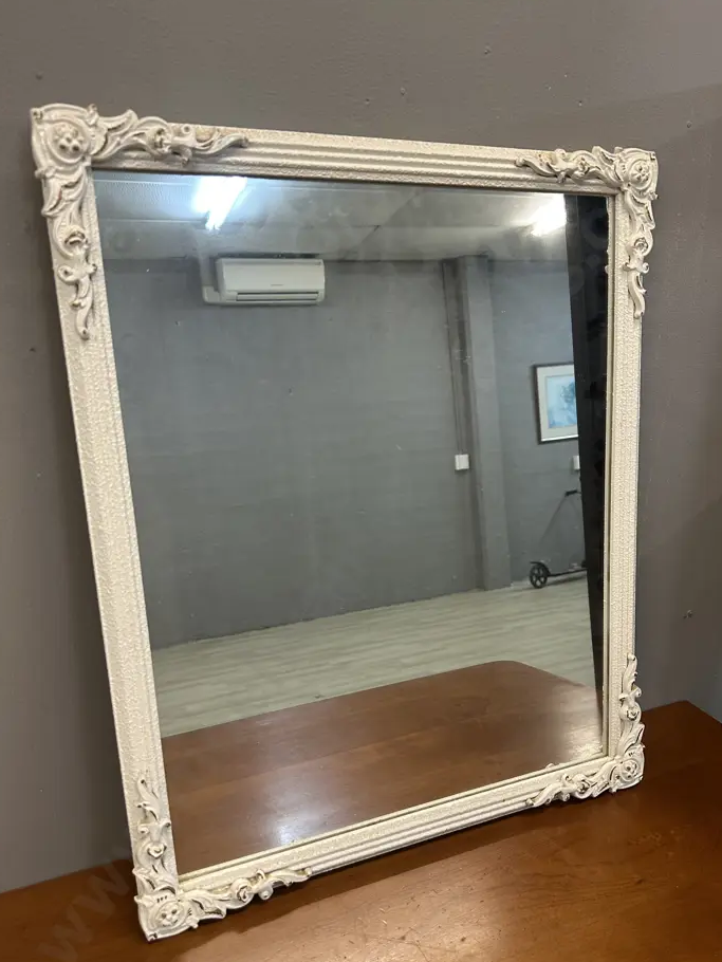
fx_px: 751
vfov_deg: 65.2
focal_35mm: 27
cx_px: 374
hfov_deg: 51.4
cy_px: 530
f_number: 1.78
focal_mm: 6.86
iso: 200
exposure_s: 1/100
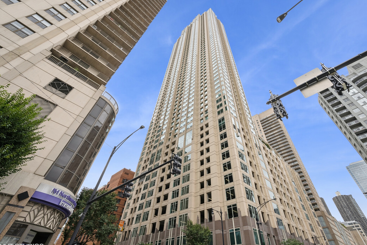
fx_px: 163
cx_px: 201
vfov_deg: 73.5
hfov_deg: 96.5
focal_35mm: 16
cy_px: 110
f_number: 9.5
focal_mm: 14
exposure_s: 1/90
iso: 200
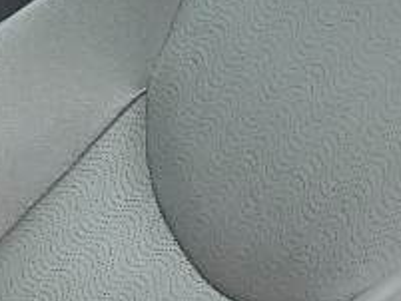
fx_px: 2399
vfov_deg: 7.2
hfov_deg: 8.3
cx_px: -716
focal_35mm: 207
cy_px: 134
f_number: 1.5
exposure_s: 1/667
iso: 50
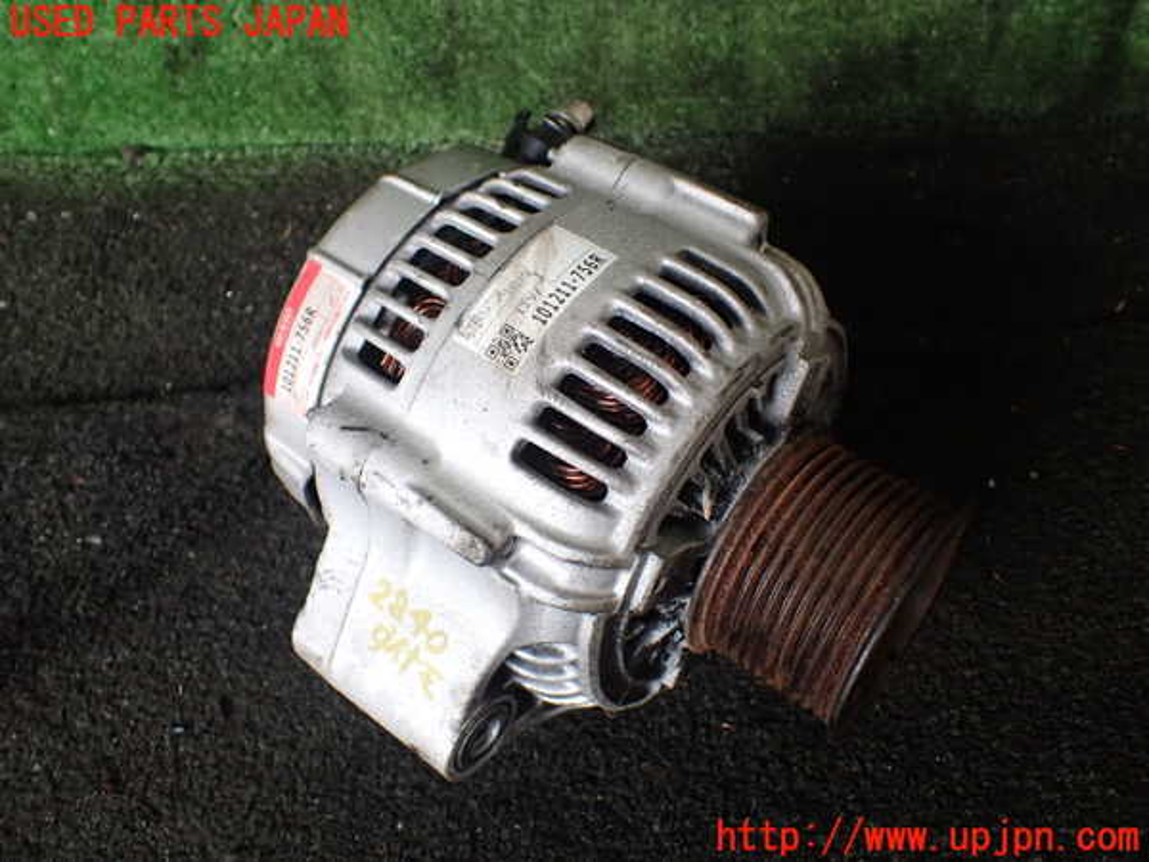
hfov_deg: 60.0
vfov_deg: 46.8
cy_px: 431
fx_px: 996
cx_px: 574
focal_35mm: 30
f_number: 2.3
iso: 200
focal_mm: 5.4
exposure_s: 1/125
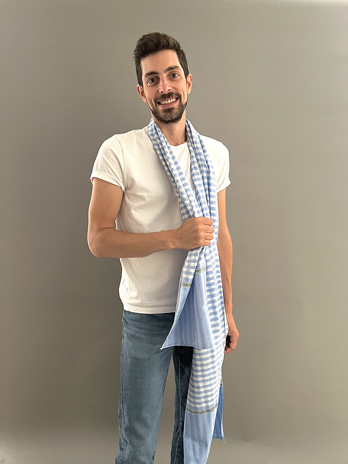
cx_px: 174
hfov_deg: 53.1
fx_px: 349
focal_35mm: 26
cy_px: 232
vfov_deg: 67.3
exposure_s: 1/31
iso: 640
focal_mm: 5.7
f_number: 1.5
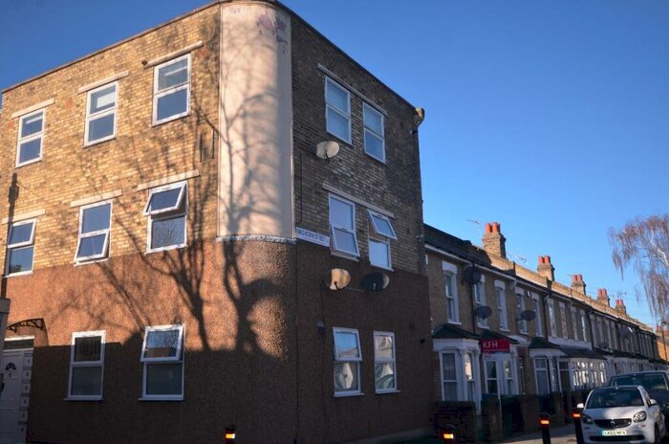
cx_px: 334
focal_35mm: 30
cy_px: 222
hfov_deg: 62.0
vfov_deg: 43.4
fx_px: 556
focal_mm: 20
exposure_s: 1/250
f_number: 5.6
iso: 110
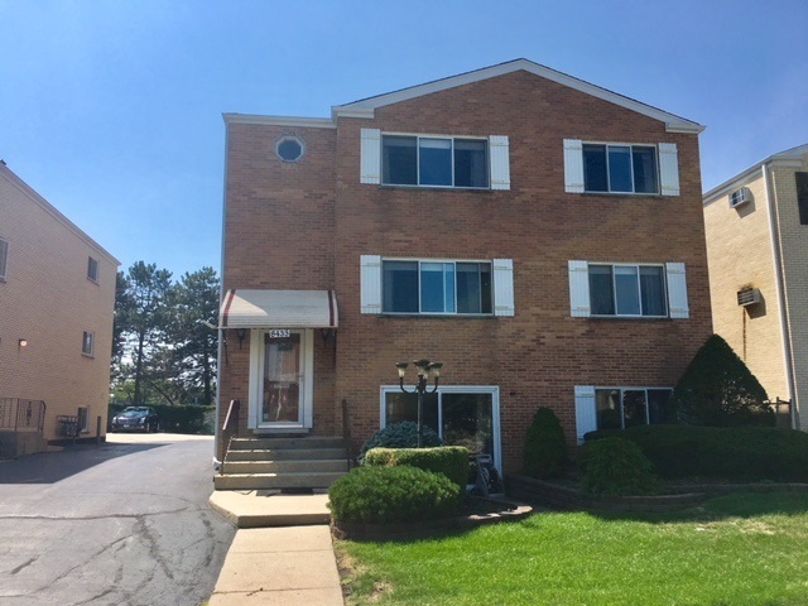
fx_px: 677
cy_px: 303
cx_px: 404
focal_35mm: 29
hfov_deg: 61.7
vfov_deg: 48.2
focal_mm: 4.15
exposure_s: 1/2262
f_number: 2.2
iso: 25
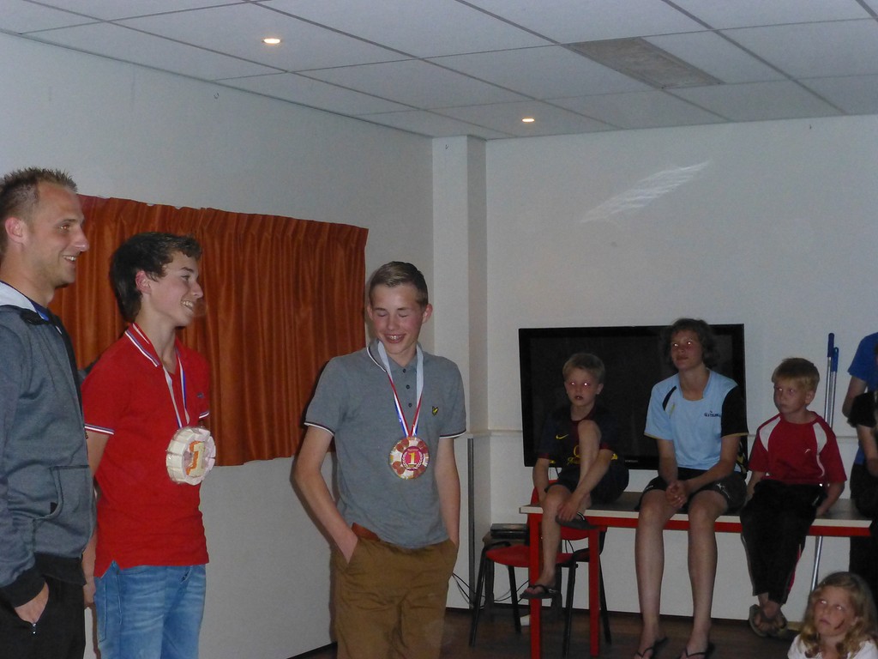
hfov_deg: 31.2
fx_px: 1573
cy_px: 330
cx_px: 439
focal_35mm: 62
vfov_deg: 23.7
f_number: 4.8
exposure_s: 1/60
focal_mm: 11
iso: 1000
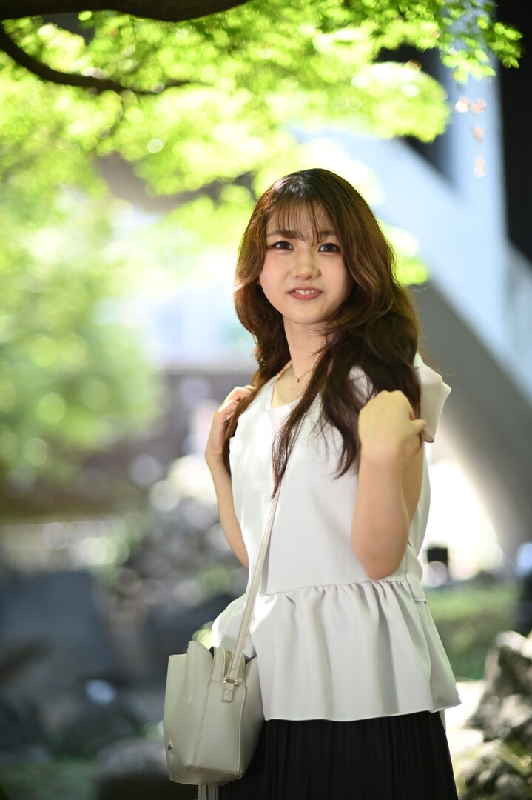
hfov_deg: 16.1
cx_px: 266
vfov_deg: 23.9
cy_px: 400
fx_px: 1886
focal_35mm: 85
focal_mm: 85
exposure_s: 1/1000
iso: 800
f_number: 1.8
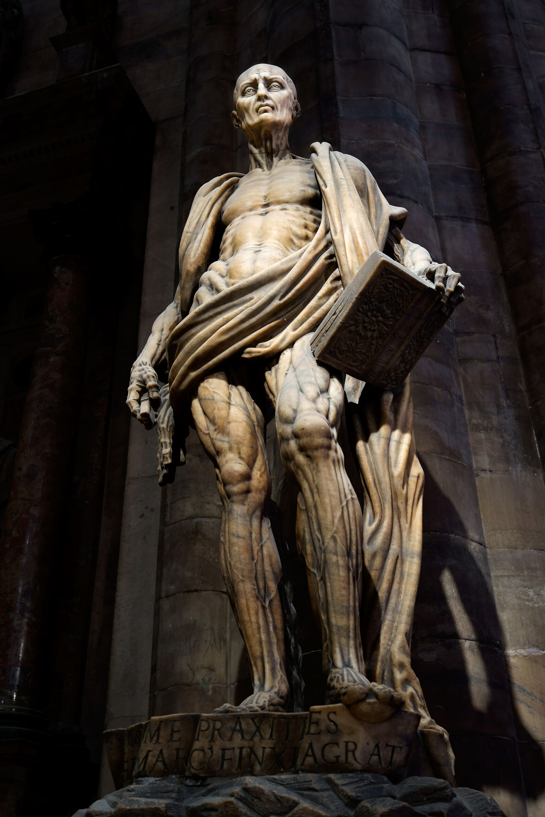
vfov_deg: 53.1
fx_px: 817
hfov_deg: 36.9
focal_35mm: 36
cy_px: 410
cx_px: 268
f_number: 6.3
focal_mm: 35
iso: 500
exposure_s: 1/25
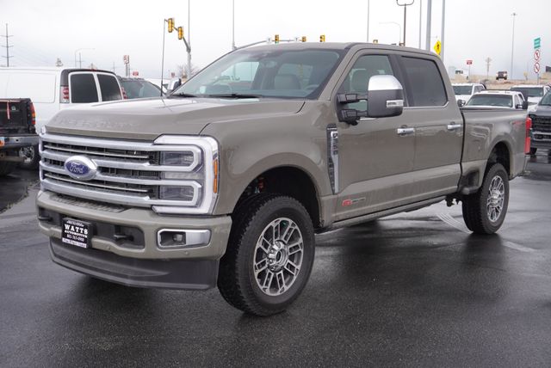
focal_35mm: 40
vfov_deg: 33.1
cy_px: 184
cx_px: 276
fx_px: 620
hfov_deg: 47.9
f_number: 5.6
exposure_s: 1/100
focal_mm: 27
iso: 100
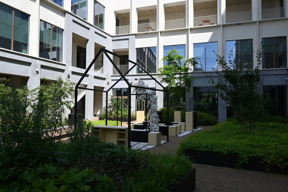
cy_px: 96
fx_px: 210
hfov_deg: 68.9
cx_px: 144
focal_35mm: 26
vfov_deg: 49.1
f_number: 6.3
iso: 100
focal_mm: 17.5
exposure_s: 1/320
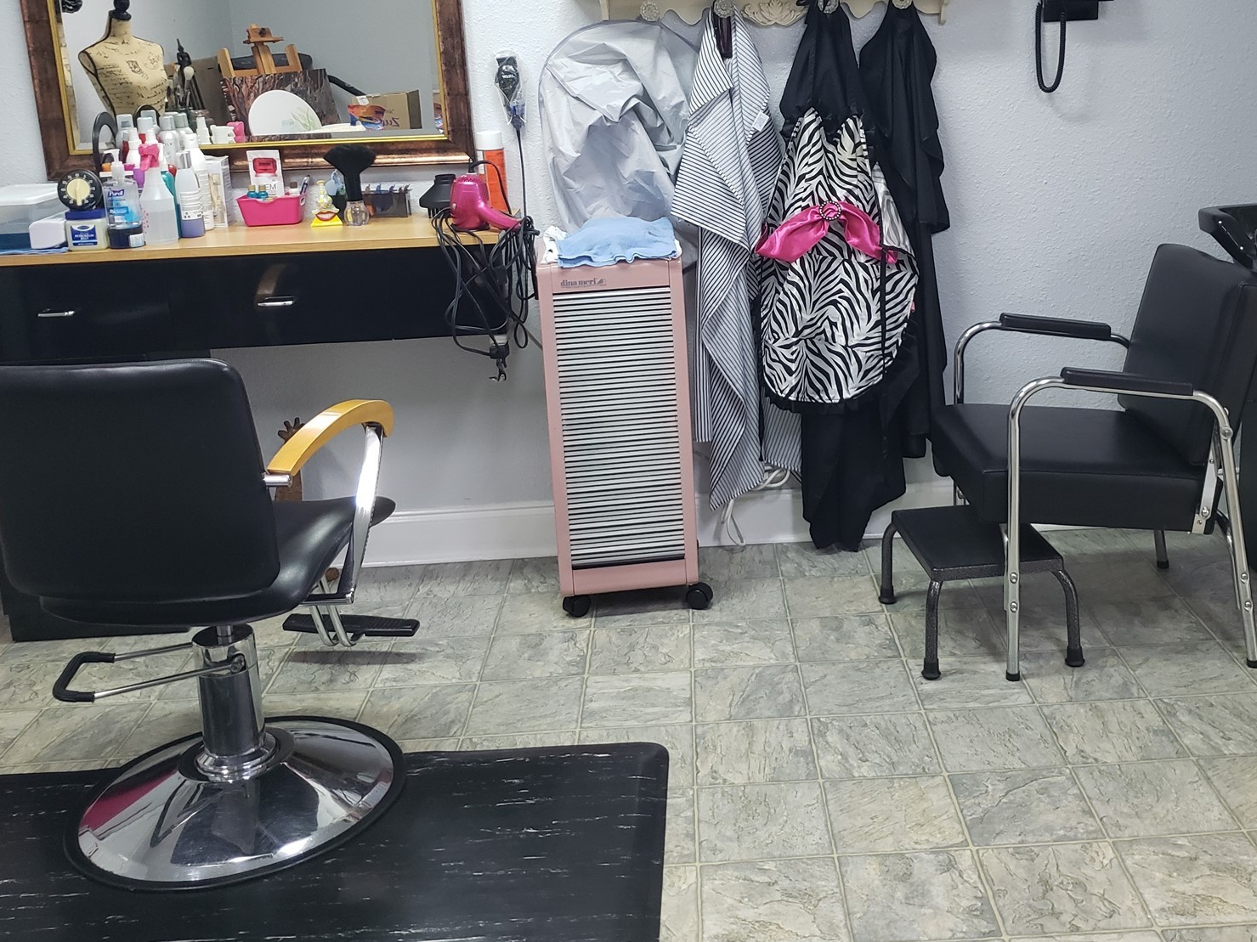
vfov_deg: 39.3
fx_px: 1307
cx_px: 722
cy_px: 342
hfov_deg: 51.2
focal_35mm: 36
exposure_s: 1/40
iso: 250
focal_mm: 4.3
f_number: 1.5
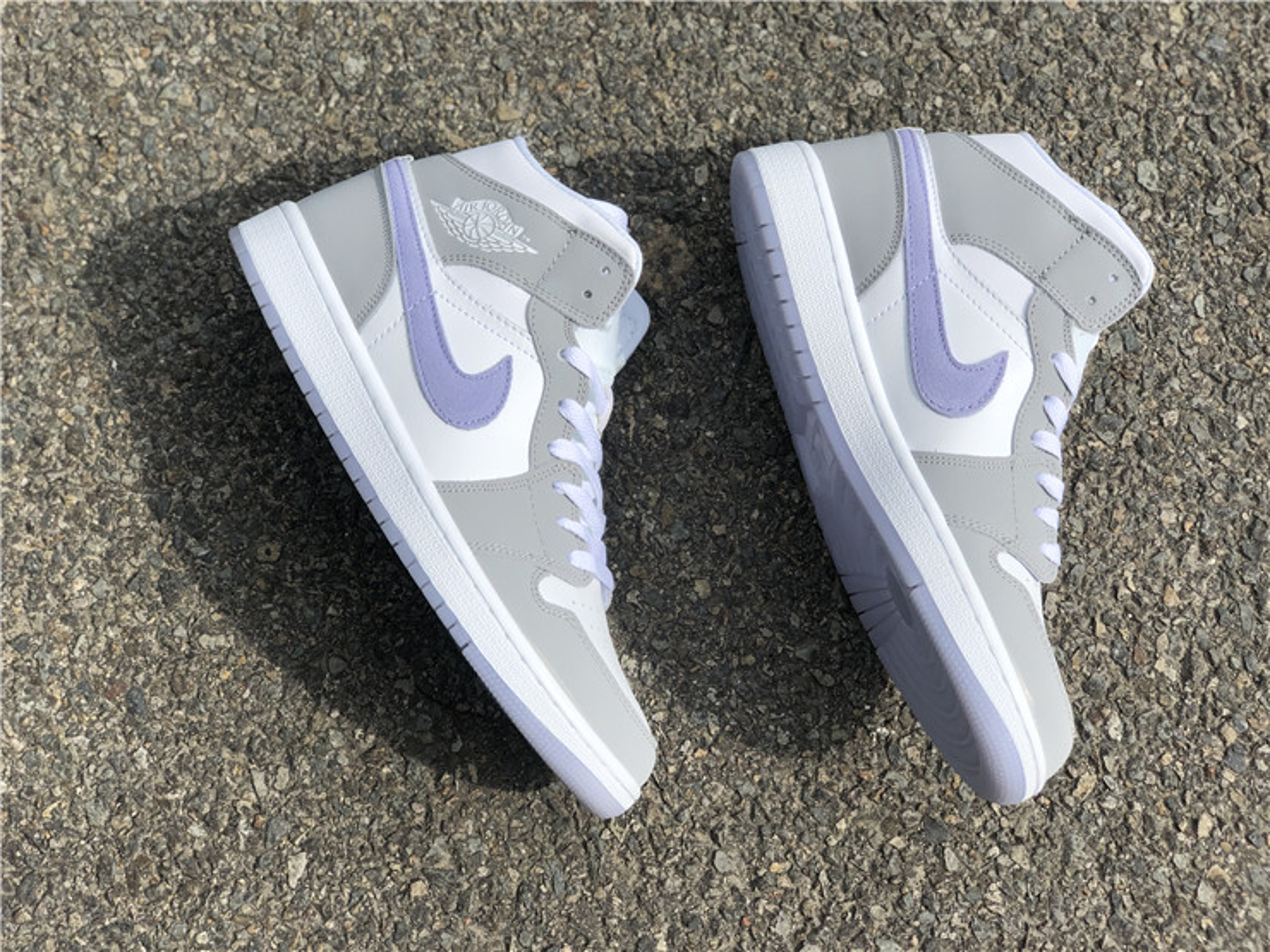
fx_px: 1908
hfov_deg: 36.8
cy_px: 476
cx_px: 635
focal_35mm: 52
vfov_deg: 28.0
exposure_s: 1/1333
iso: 16
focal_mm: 6
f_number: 2.4
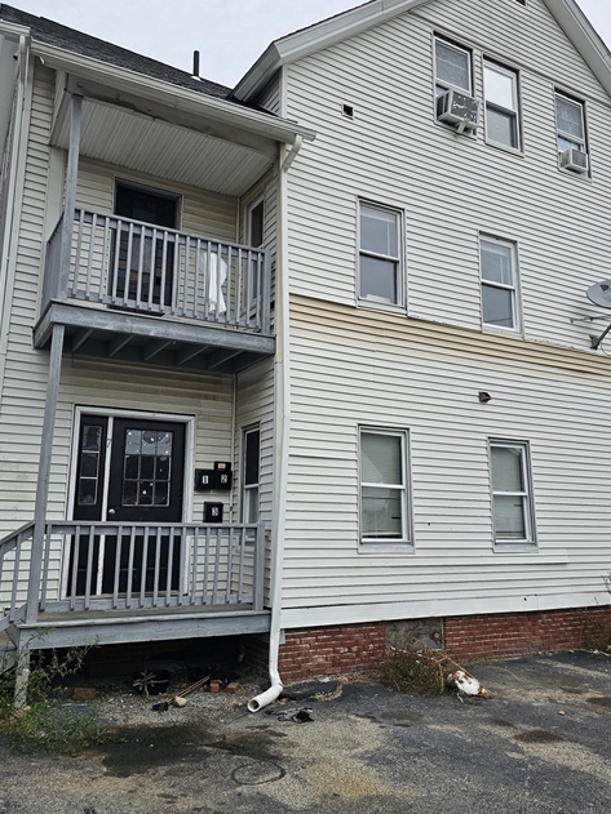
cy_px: 391
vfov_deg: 63.4
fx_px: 659
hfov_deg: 49.7
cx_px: 331
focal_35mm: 28
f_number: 1.7
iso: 40
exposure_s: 1/2000
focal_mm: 6.3
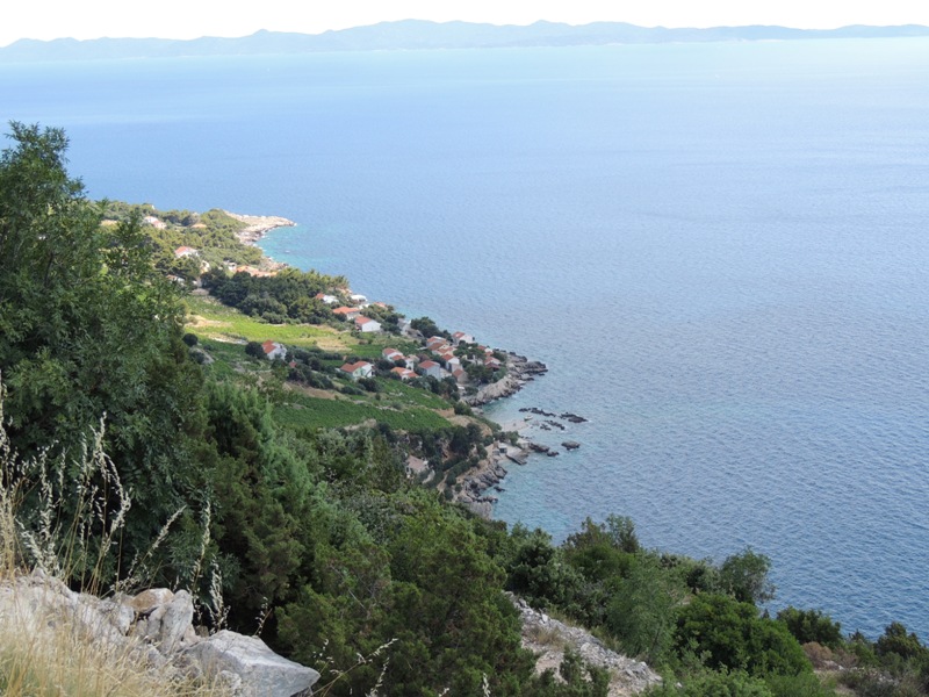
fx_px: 1342
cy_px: 348
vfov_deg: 29.1
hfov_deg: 38.2
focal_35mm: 50
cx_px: 464
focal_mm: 8.9
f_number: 3.6
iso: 100
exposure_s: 1/320
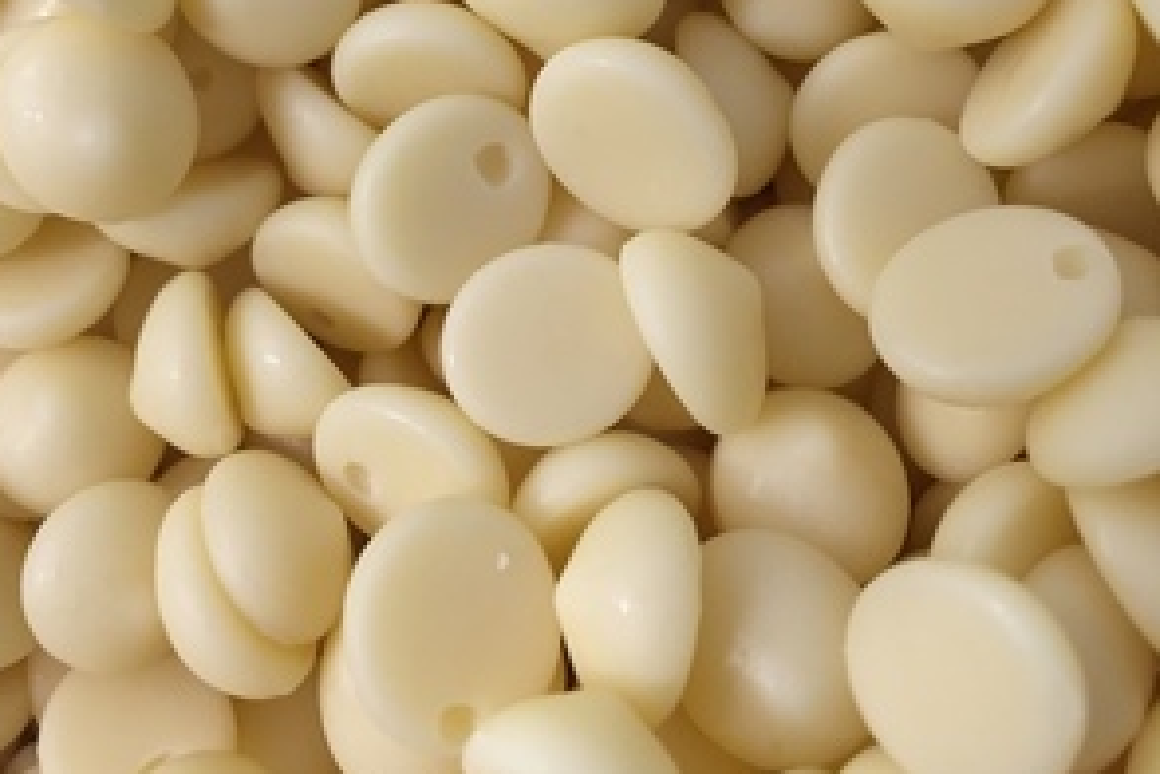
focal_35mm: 41
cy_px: 71
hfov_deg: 47.4
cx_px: 572
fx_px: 1321
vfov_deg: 31.1
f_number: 2.2
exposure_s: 1/33
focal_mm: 4.15
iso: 100
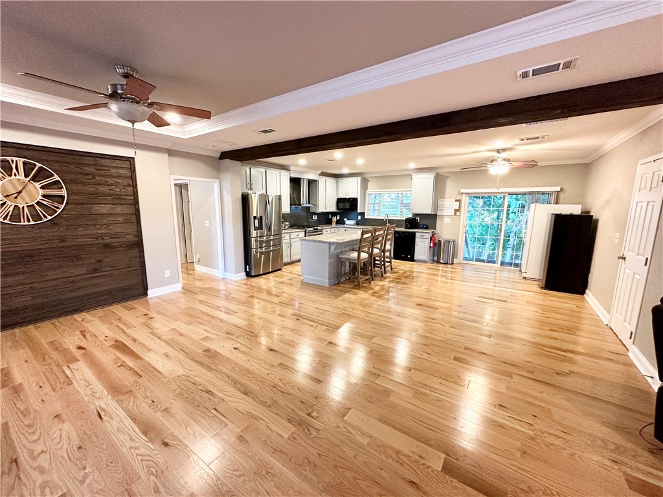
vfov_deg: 85.7
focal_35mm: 14
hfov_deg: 102.1
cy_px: 248
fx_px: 268
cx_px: 332
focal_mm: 2.22
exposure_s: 1/60
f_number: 2.2
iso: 400
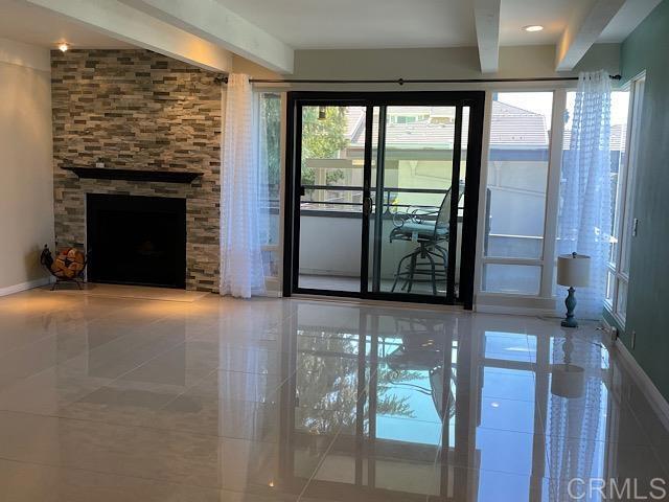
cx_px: 334
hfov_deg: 67.3
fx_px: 502
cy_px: 251
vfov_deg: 53.1
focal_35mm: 26
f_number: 1.6
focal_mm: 4.2
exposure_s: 1/120
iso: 64
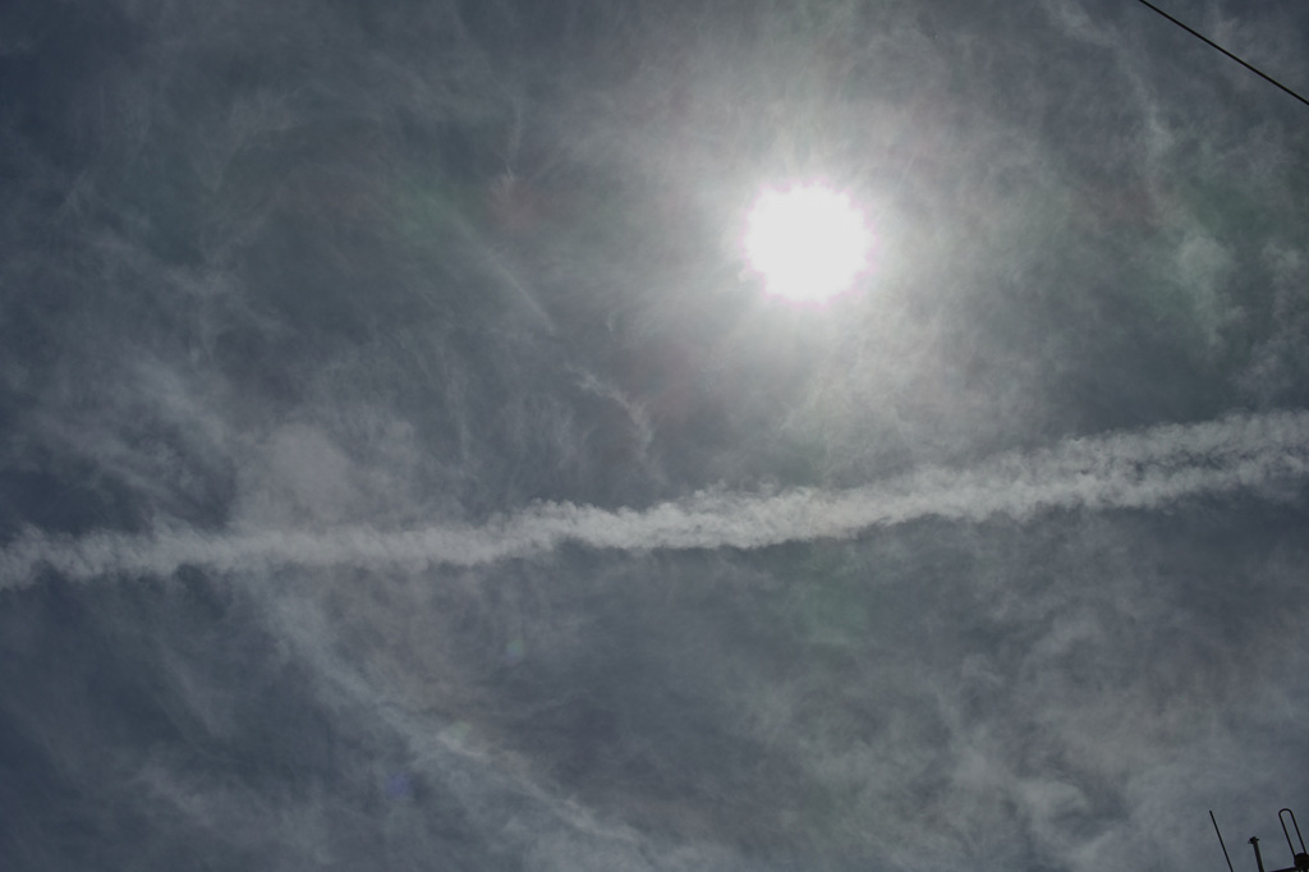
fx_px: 1490
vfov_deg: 32.6
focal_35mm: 41
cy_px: 436
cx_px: 654
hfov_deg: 47.4
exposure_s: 1/800
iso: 100
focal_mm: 24.2
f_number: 11
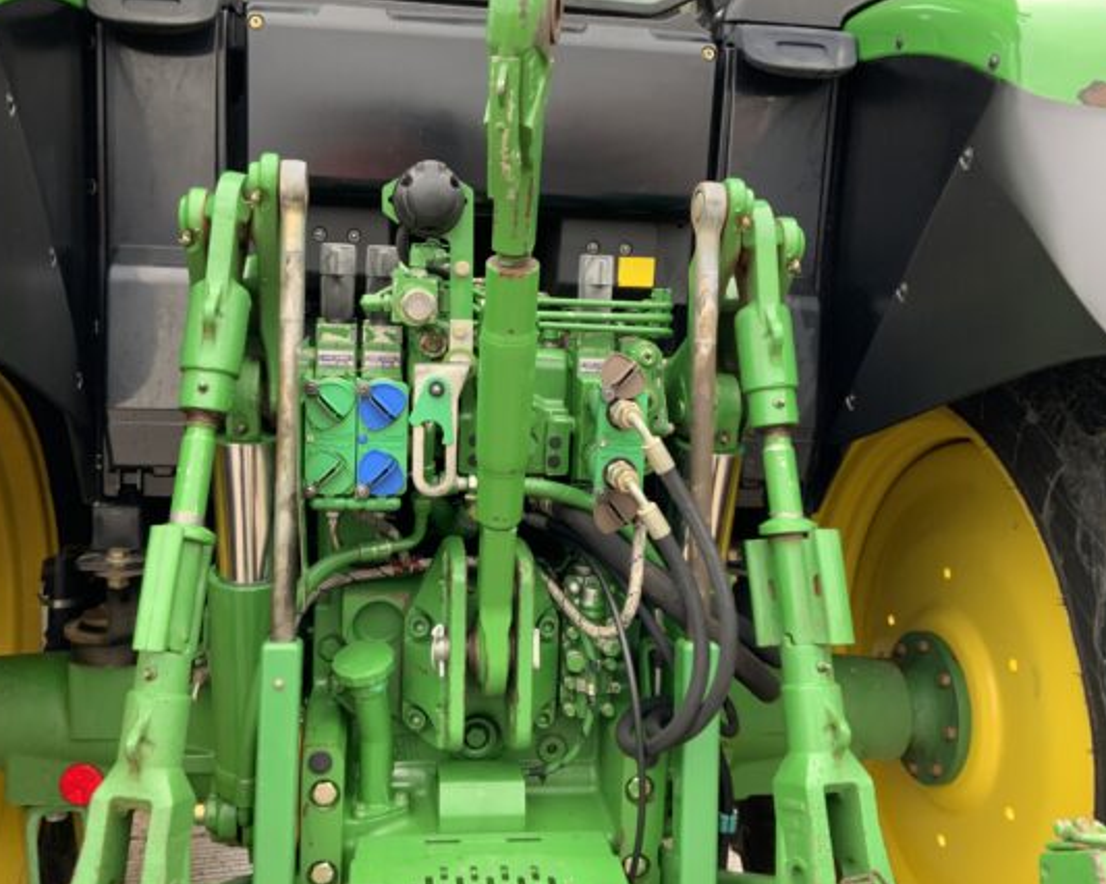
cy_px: 427
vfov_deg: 43.3
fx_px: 1113
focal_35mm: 34
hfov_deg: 52.8
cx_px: 502
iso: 64
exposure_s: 1/99
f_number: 1.8
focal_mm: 3
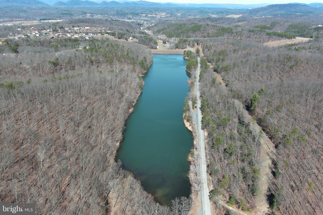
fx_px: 260
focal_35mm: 29
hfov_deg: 63.7
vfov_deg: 45.0
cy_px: 108
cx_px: 162
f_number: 2.8
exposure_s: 1/835
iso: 100
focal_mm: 10.57
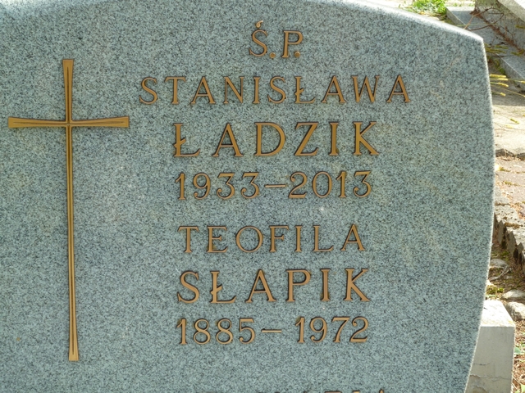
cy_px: 196
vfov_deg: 10.1
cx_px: 262
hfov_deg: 13.4
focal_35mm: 147
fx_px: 2229
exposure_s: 1/100
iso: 80
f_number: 4.5
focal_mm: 24.1
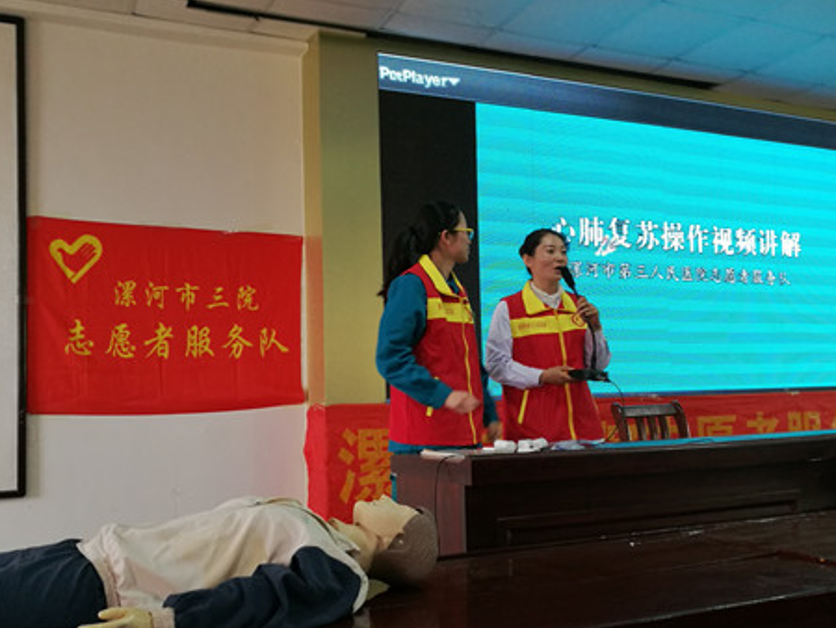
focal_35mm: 36
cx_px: 442
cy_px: 338
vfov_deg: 39.7
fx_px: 870
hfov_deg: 51.3
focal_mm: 4.5
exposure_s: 1/33.3
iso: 200
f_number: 2.2
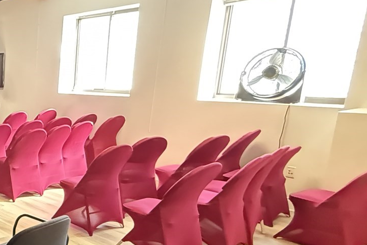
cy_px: 165
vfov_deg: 32.4
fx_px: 418
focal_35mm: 41
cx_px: -103
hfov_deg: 34.5
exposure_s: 1/40
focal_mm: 2.22
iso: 1600
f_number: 2.2
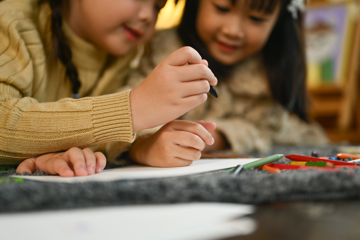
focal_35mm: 50
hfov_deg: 39.6
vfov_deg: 27.0
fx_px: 500
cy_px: 120
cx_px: 180
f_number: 1.8
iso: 400
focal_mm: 50
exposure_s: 1/500
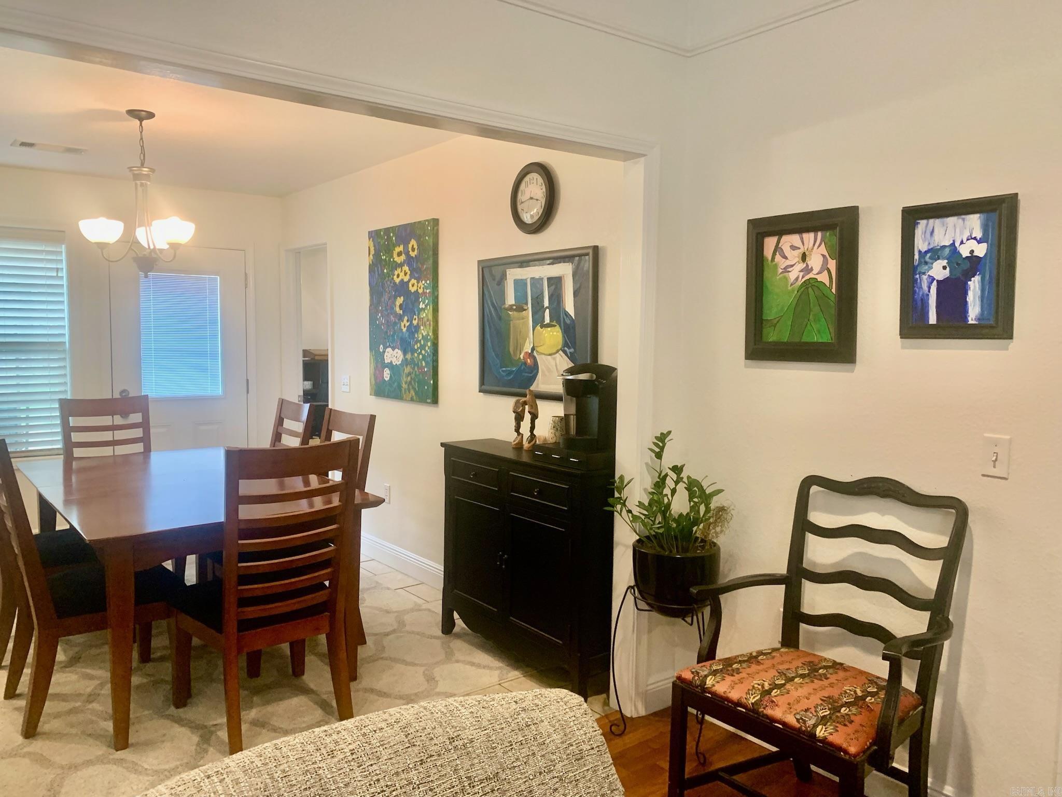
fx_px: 798
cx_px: 531
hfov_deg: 67.3
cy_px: 398
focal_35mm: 26
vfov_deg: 53.1
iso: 200
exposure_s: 1/60
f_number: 1.8
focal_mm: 4.25
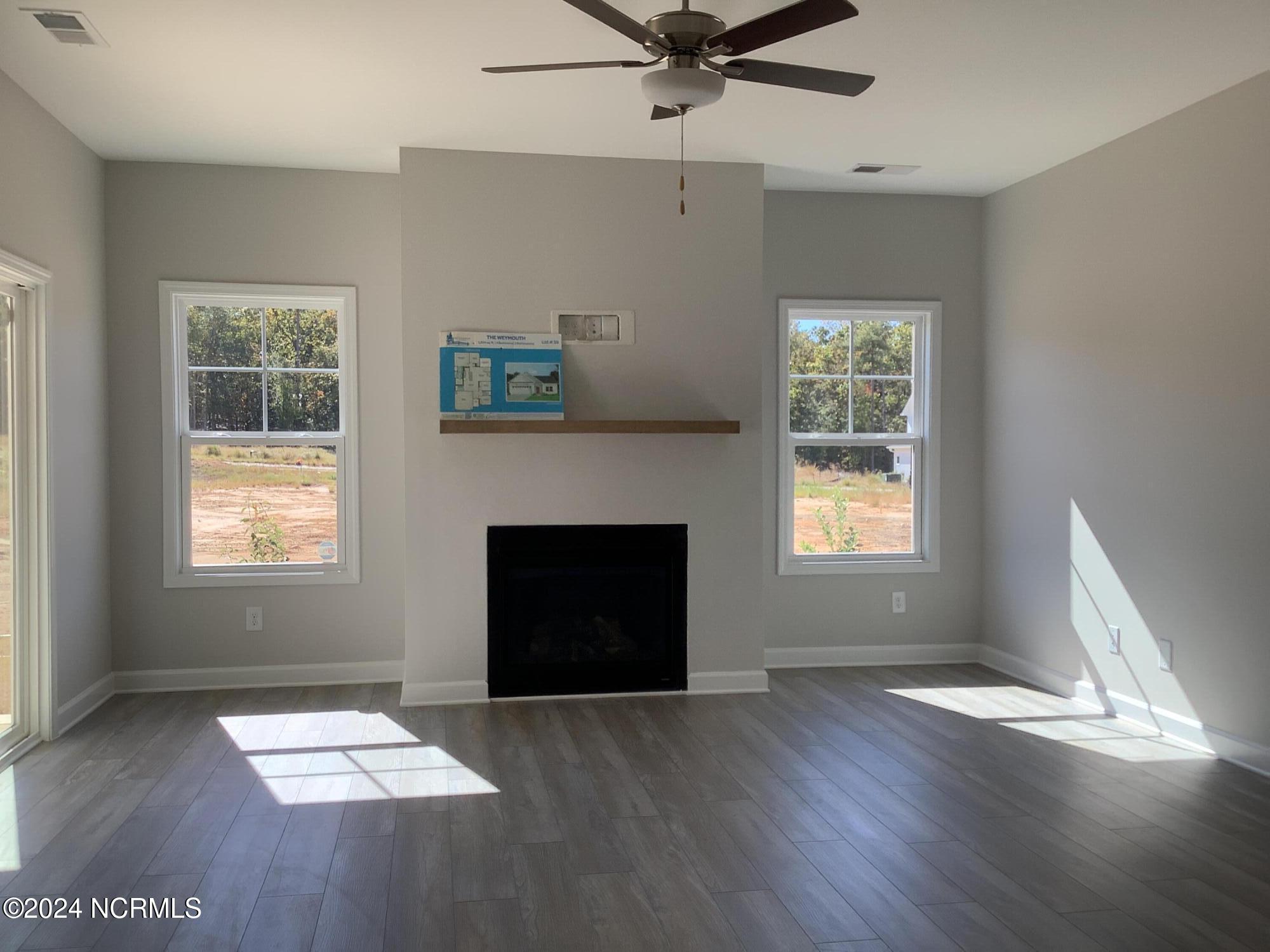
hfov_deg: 58.4
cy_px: 476
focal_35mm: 31
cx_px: 635
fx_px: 1137
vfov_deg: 45.4
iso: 25
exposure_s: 1/171
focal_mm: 3.3
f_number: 2.4
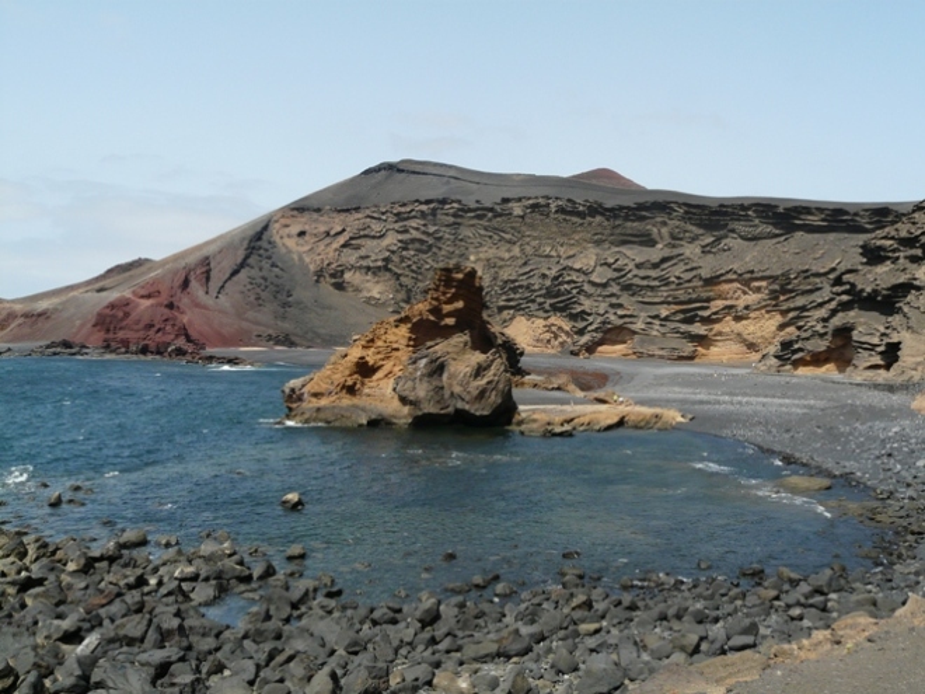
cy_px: 347
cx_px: 462
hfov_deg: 52.6
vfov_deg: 40.7
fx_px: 935
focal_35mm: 35
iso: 100
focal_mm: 5.7
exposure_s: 1/250
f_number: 5.6
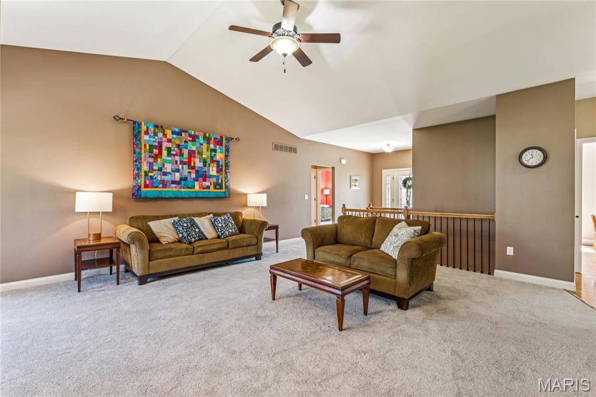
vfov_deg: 74.1
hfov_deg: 97.1
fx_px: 263
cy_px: 198
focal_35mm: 16
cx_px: 298
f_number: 13
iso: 400
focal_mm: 15.9
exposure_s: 1/2
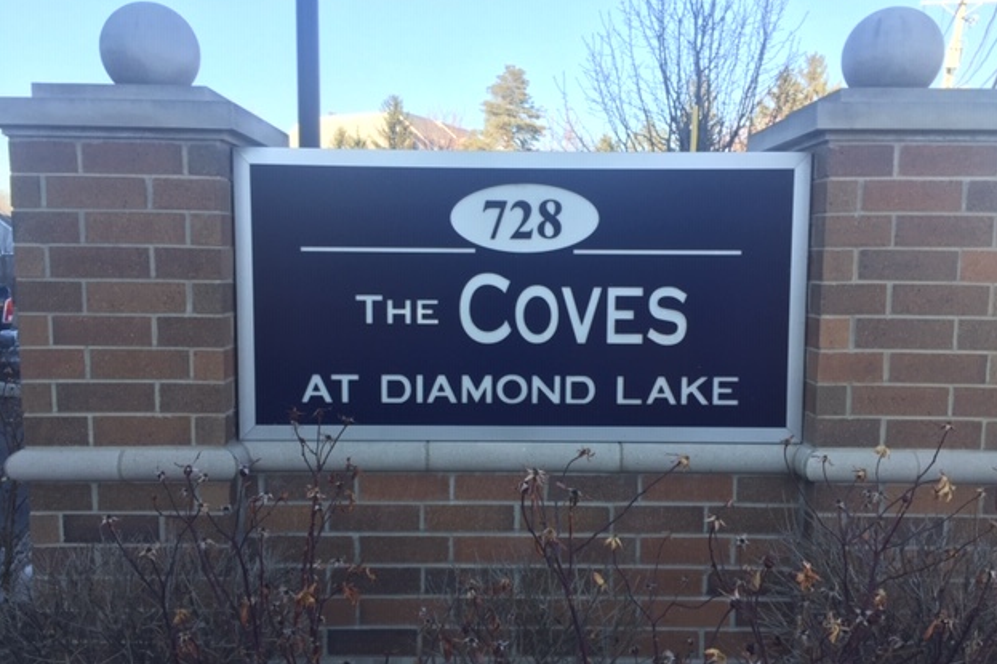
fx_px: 858
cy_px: 360
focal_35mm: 31
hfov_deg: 60.3
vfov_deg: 42.3
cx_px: 511
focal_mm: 4.15
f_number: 2.2
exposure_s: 1/341
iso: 32
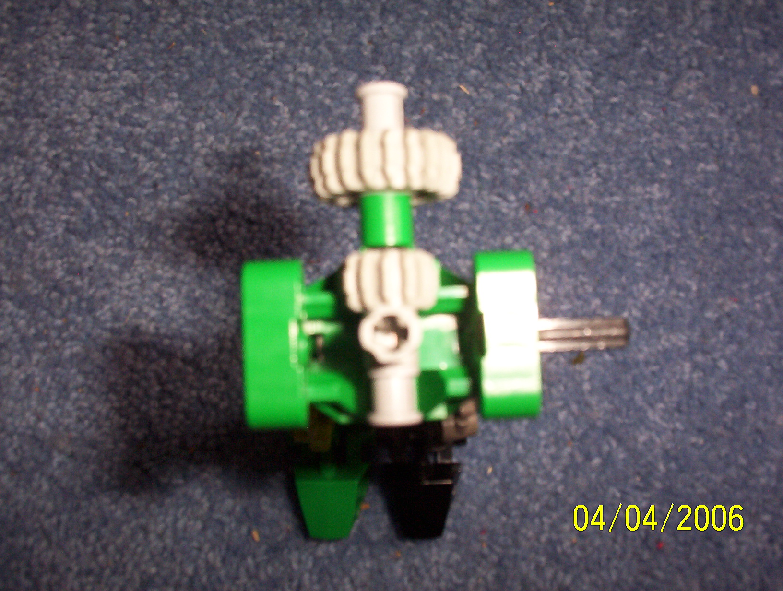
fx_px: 884
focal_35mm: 39
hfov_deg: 47.8
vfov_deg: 37.0
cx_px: 392
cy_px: 296
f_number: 4.5
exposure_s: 1/30
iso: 140
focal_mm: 6
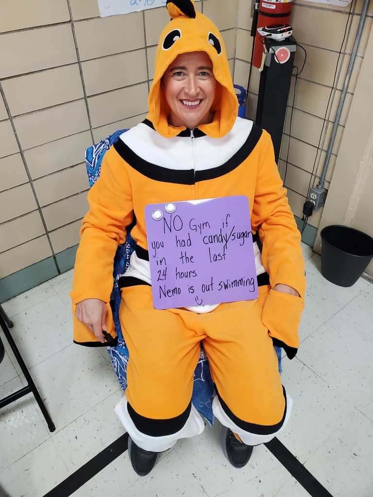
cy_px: 248
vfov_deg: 67.3
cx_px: 186
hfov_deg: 53.1
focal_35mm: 26
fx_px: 374
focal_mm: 4.3
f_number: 2.4
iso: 250
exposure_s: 1/40
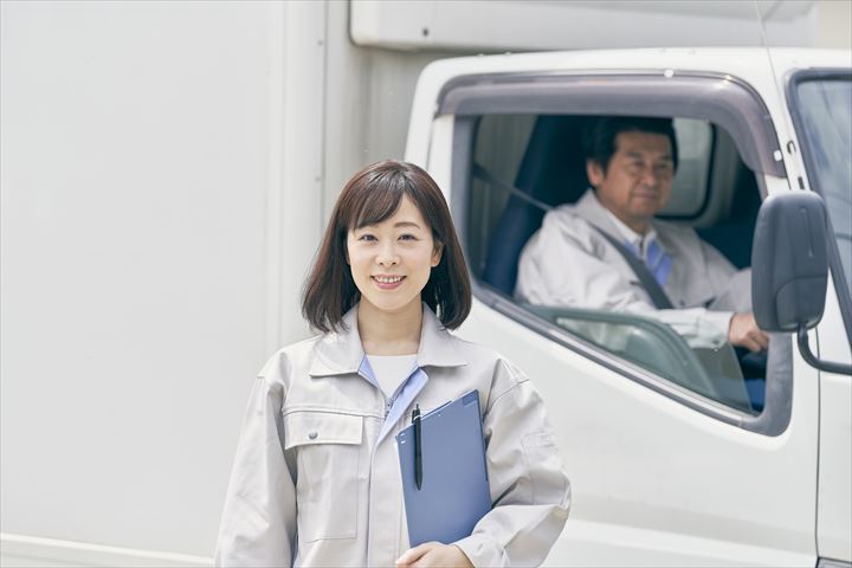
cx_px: 426
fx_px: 3739
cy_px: 284
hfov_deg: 13.0
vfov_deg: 8.7
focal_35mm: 158
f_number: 4.5
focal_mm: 158
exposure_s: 1/500
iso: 100
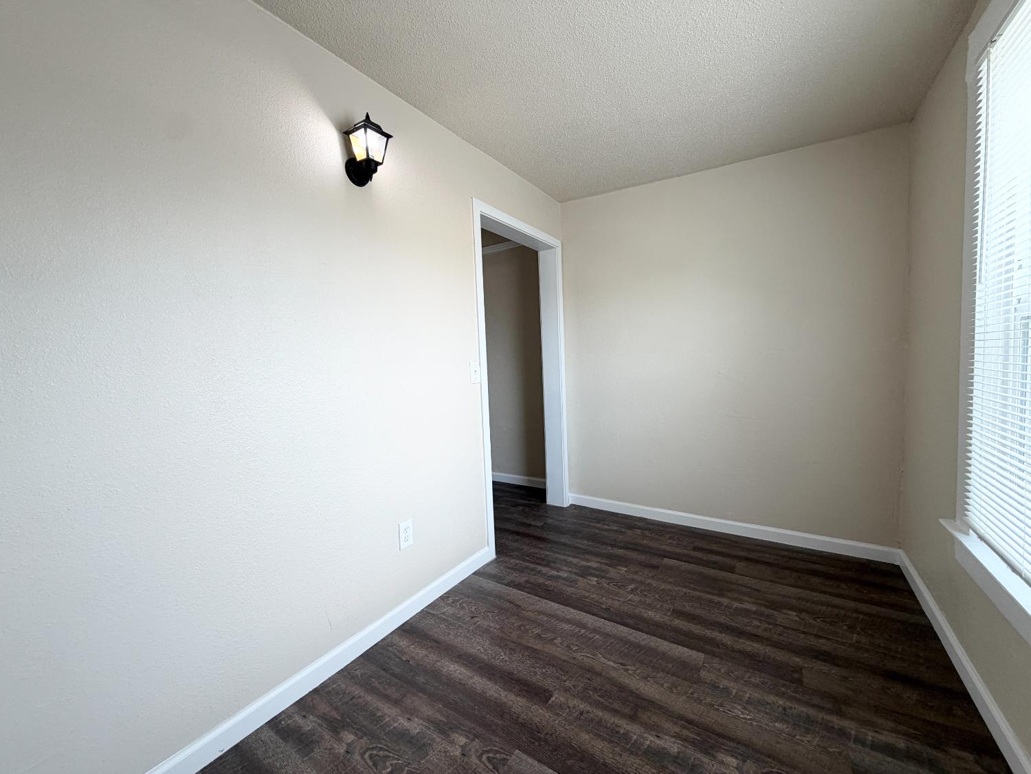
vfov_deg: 85.7
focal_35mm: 14
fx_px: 417
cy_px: 387
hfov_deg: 102.1
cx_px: 516
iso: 100
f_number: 2.2
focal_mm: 2.22
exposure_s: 1/120
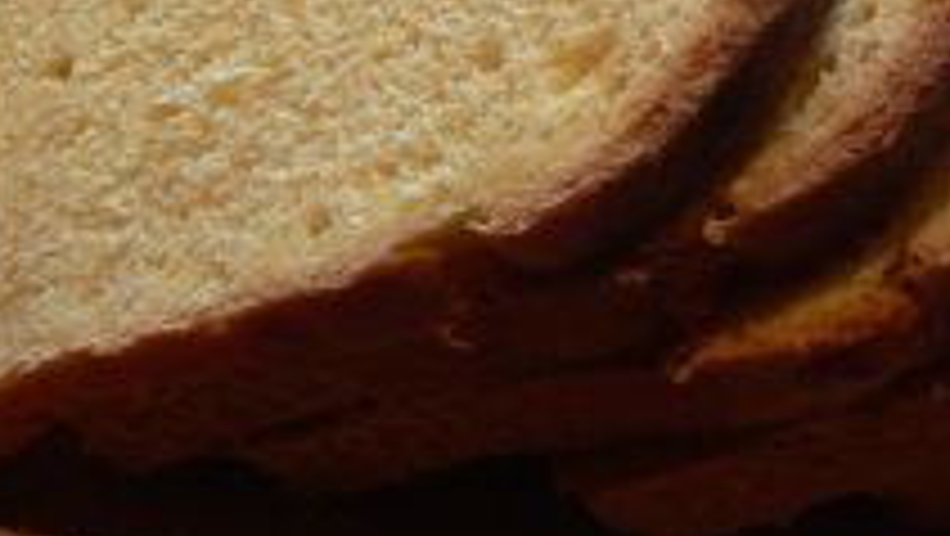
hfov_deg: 17.8
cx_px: 810
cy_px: -14
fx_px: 3000
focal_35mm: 119
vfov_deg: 10.1
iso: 200
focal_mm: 6
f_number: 2.8
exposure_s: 1/60
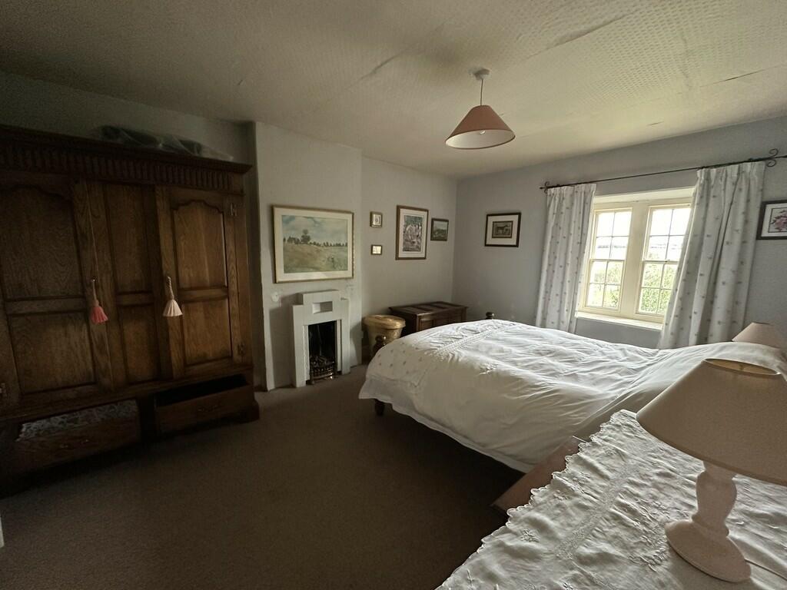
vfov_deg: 85.7
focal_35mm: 14
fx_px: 318
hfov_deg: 102.1
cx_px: 394
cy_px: 295
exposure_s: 1/96
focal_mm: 2.22
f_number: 2.2
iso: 320
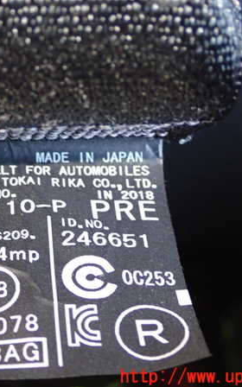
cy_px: 194
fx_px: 749
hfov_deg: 18.2
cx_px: 56
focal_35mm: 71
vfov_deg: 29.0
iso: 800
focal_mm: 9.01
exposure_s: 1/25
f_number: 3.2
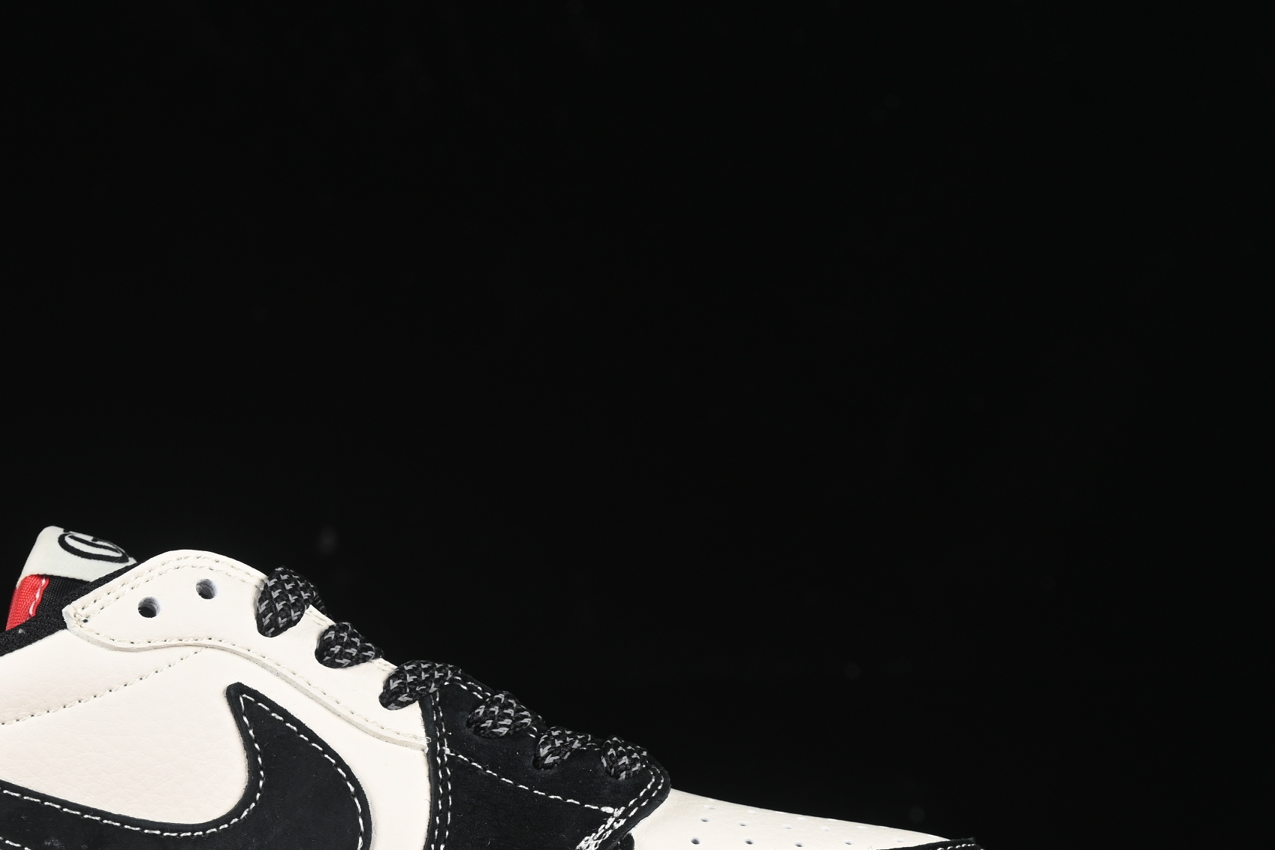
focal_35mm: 123
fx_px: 4356
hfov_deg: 16.5
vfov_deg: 11.1
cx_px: 284
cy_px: 671
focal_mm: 50
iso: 160
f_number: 7.1
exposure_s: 1/80
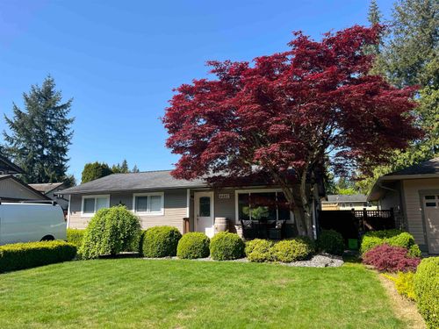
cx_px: 220
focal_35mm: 26
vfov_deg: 53.1
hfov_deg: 67.3
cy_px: 164
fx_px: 330
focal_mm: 5.1
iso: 50
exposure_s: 1/1721
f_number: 1.6
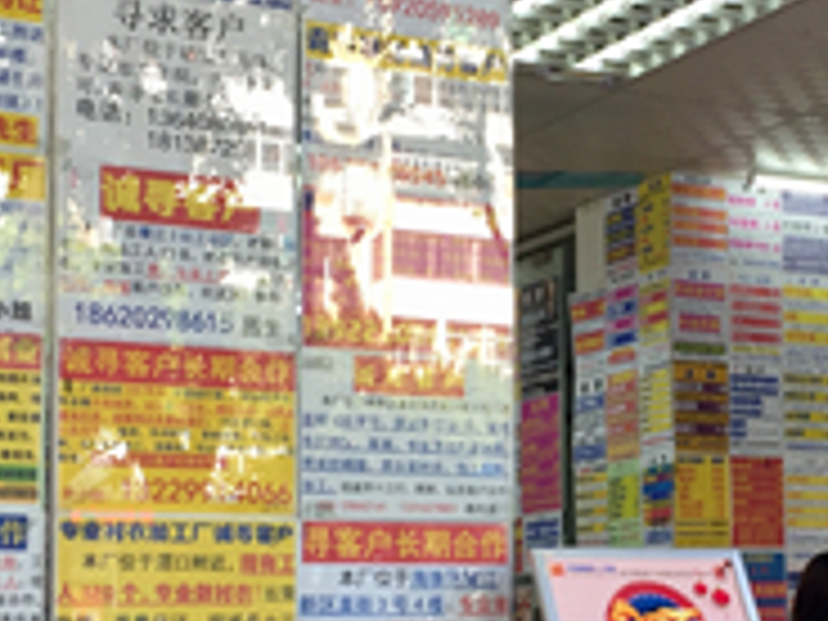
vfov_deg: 18.4
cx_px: 594
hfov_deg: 24.5
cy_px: 533
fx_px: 1890
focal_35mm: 79
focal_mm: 4.15
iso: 50
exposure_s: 1/100
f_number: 2.2
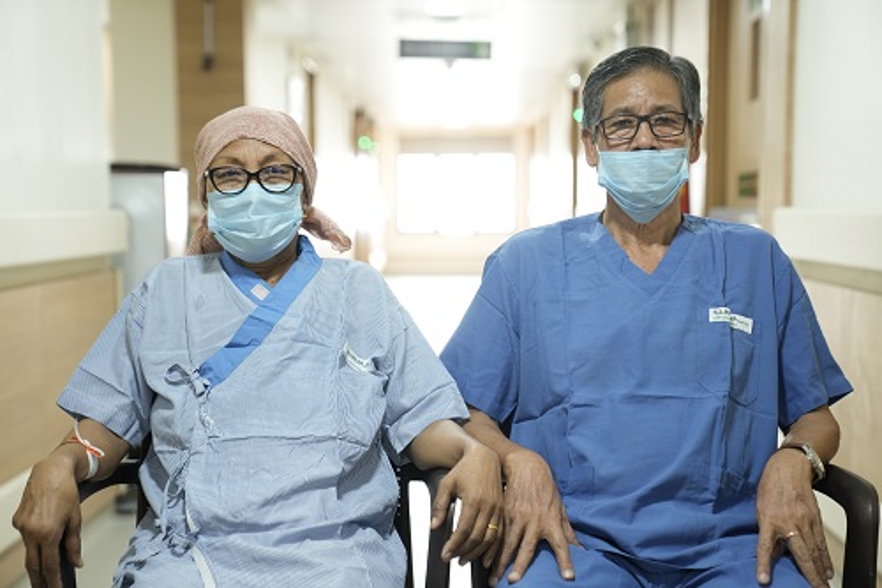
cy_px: 294
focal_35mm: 64
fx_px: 1567
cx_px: 441
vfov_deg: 21.2
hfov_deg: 31.4
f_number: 2.8
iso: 640
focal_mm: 64
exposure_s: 1/50
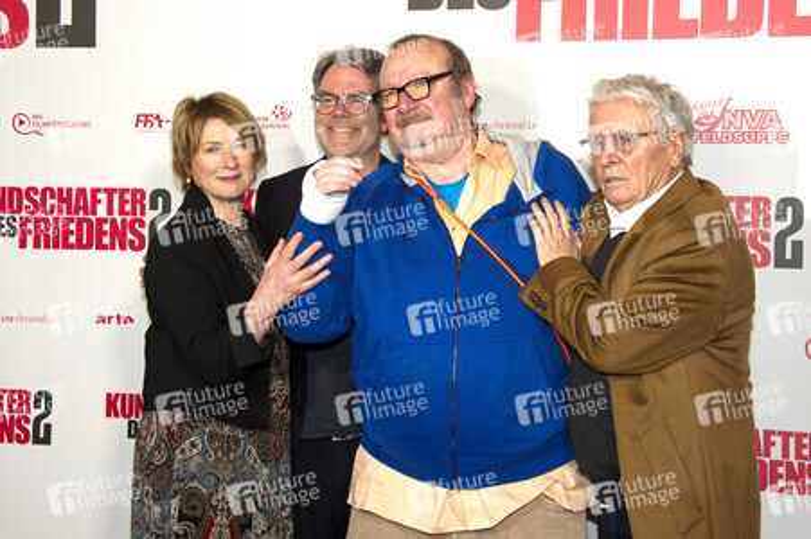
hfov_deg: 39.6
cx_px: 406
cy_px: 270
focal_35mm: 50
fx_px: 1126
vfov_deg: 27.0
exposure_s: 1/125
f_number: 6.3
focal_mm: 50
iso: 1600
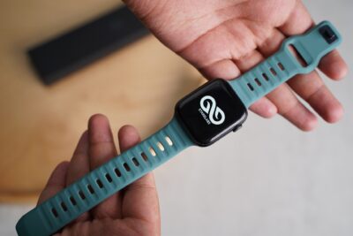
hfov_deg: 41.1
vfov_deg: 28.1
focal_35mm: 48
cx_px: 176
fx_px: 471
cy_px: 118
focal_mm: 48
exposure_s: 1/60
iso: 500
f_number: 4
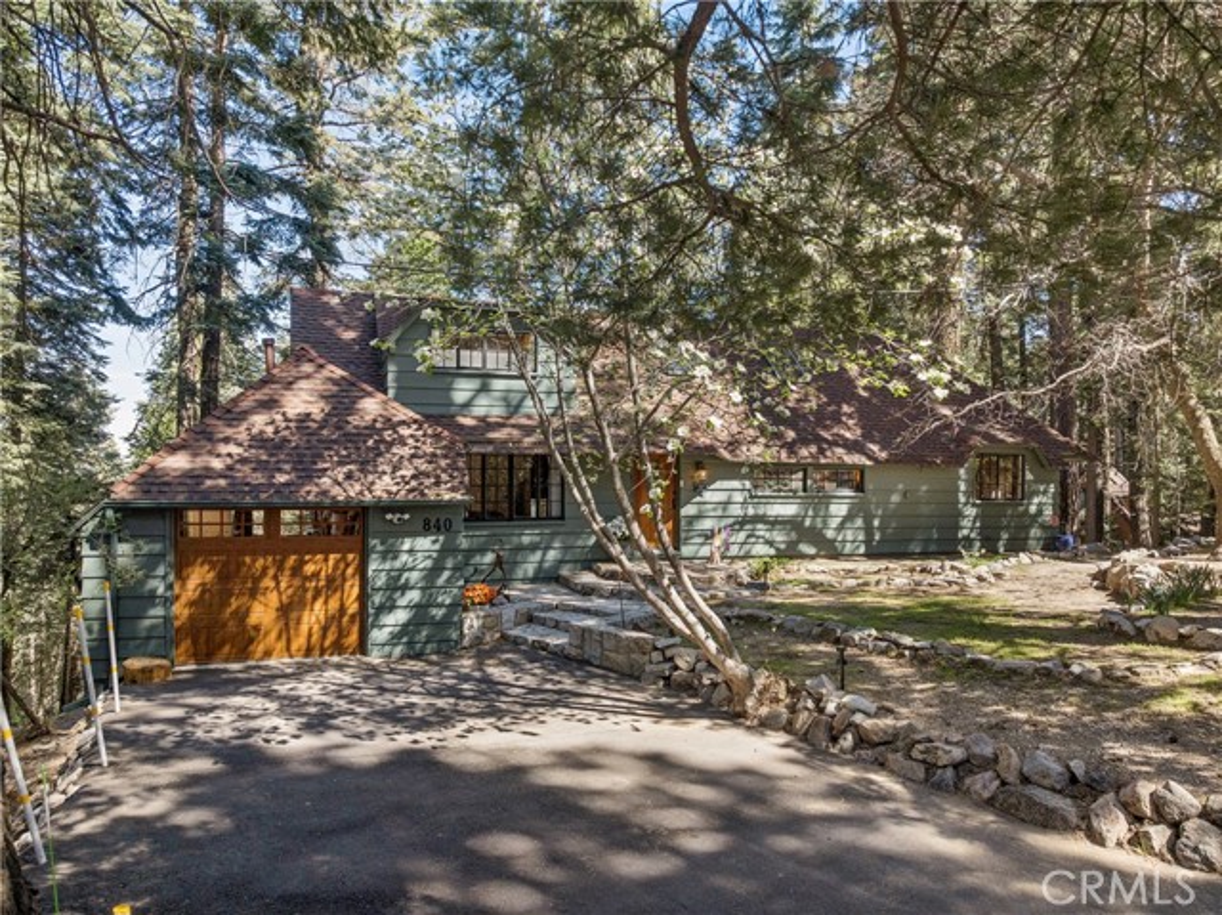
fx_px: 847
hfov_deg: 71.6
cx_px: 611
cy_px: 458
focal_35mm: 24
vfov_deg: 56.8
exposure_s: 1/15
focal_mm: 12.3
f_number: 2.8
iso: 100
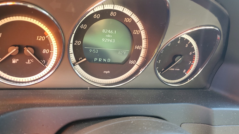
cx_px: 117
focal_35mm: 29
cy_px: 62
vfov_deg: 40.2
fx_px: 184
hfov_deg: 66.1
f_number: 1.5
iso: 52
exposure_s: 1/60.2
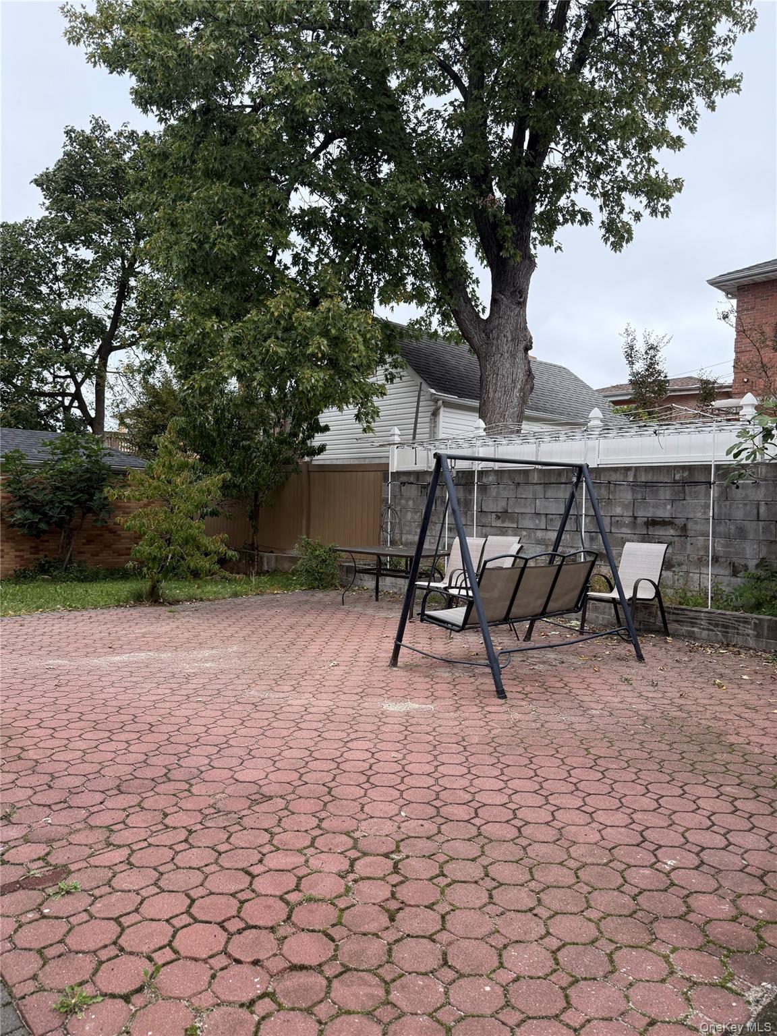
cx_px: 388
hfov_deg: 56.8
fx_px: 718
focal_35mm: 24
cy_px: 518
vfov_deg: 71.6
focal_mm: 6.76
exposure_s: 1/443
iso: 100
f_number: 1.78
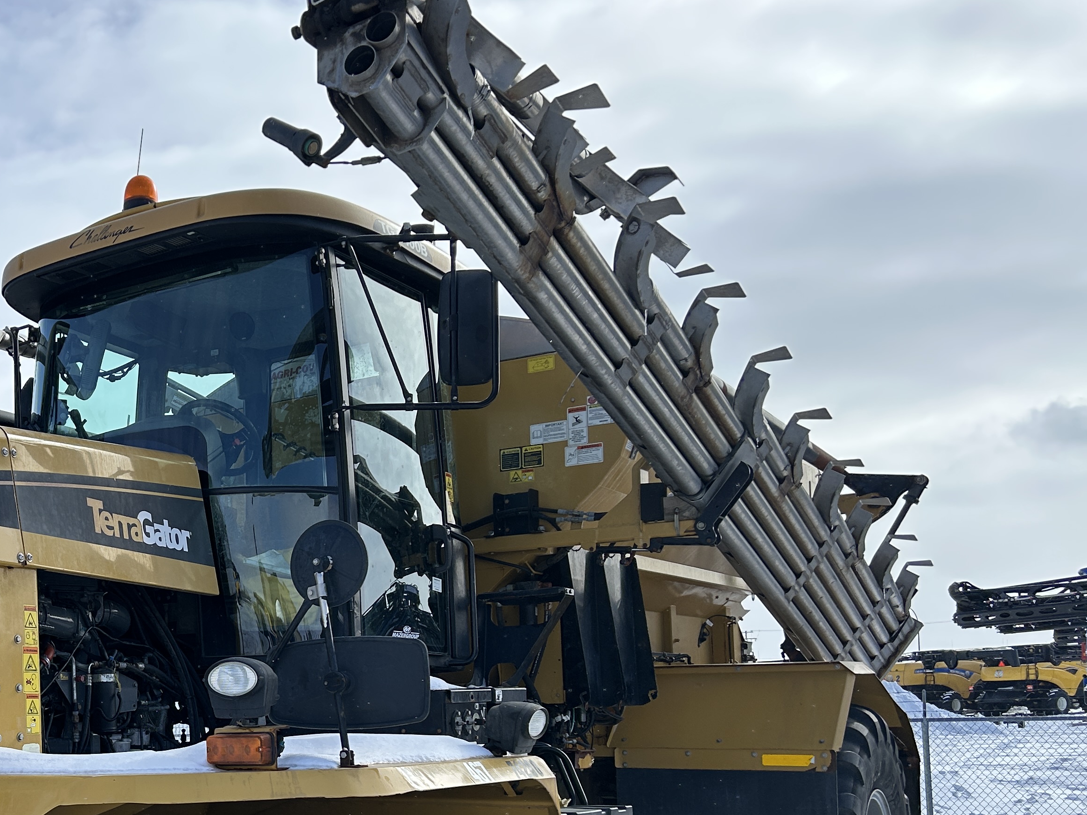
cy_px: 659
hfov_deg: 39.8
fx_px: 1413
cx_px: 165
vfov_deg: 31.3
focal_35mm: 45
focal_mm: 5.7
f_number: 1.5
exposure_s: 1/5076
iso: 50
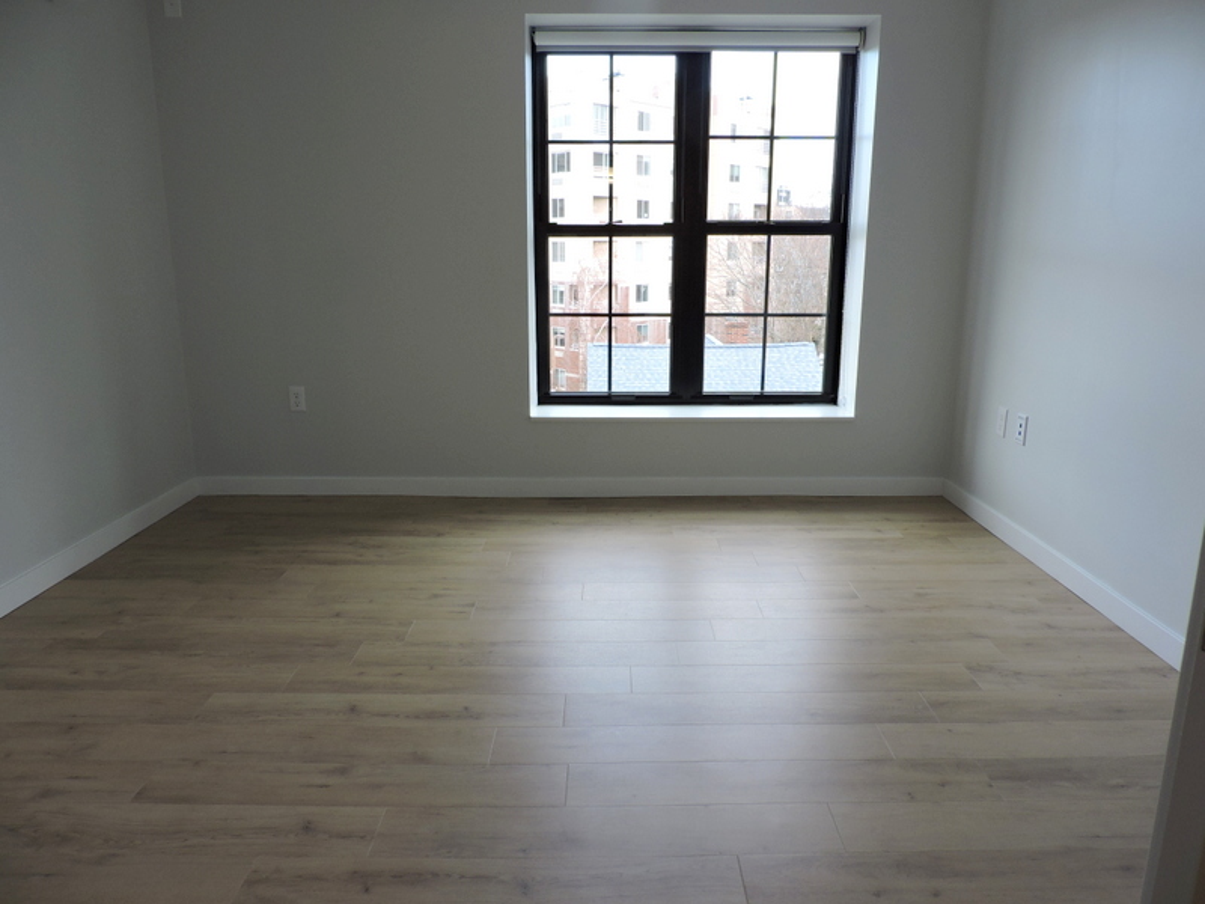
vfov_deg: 56.8
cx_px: 602
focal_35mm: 24
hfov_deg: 71.6
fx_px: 835
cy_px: 452
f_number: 3
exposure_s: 1/50
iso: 100
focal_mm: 4.3
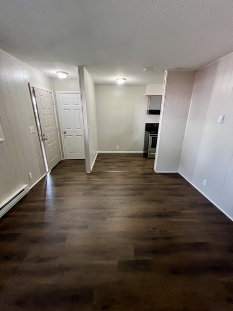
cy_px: 156
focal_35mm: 13
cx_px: 116
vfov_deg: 106.2
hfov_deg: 89.9
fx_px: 117
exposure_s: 1/60
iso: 640
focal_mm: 1.57
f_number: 1.8
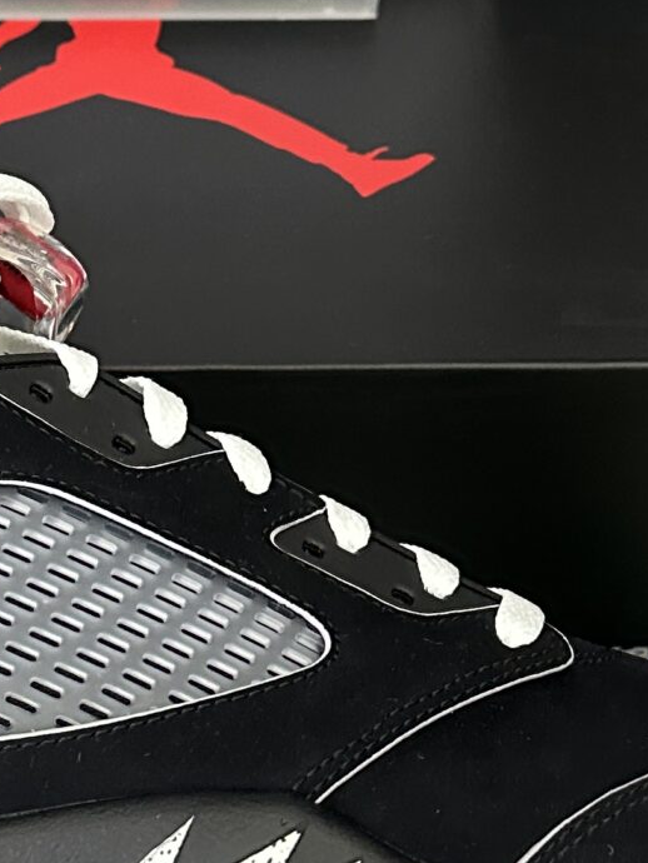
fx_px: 2220
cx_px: 161
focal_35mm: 89
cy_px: 253
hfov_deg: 16.5
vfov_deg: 21.9
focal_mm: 6.86
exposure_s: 1/50
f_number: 1.78
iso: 500
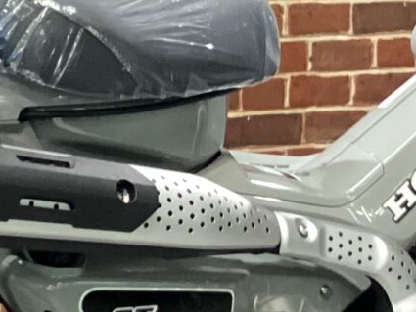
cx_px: 184
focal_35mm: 140
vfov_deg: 10.6
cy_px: 165
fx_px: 1683
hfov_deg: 14.1
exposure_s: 1/50
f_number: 2.4
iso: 320
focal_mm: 3.3
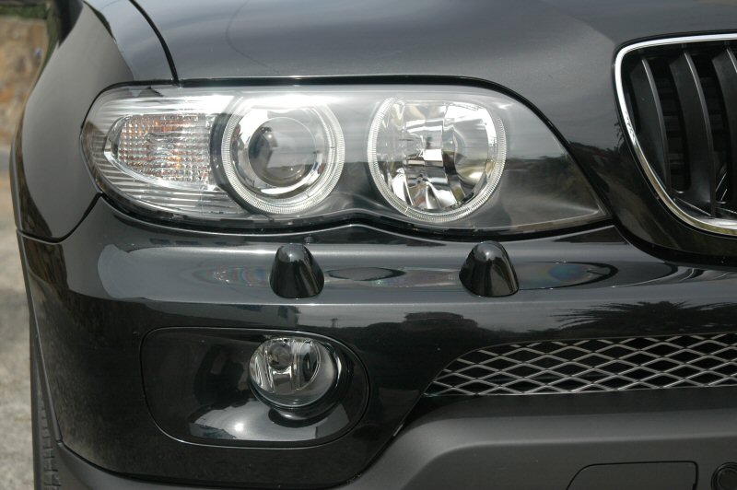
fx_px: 1074
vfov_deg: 25.7
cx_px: 368
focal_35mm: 52
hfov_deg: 37.9
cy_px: 245
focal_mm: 35
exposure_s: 1/800
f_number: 4.2
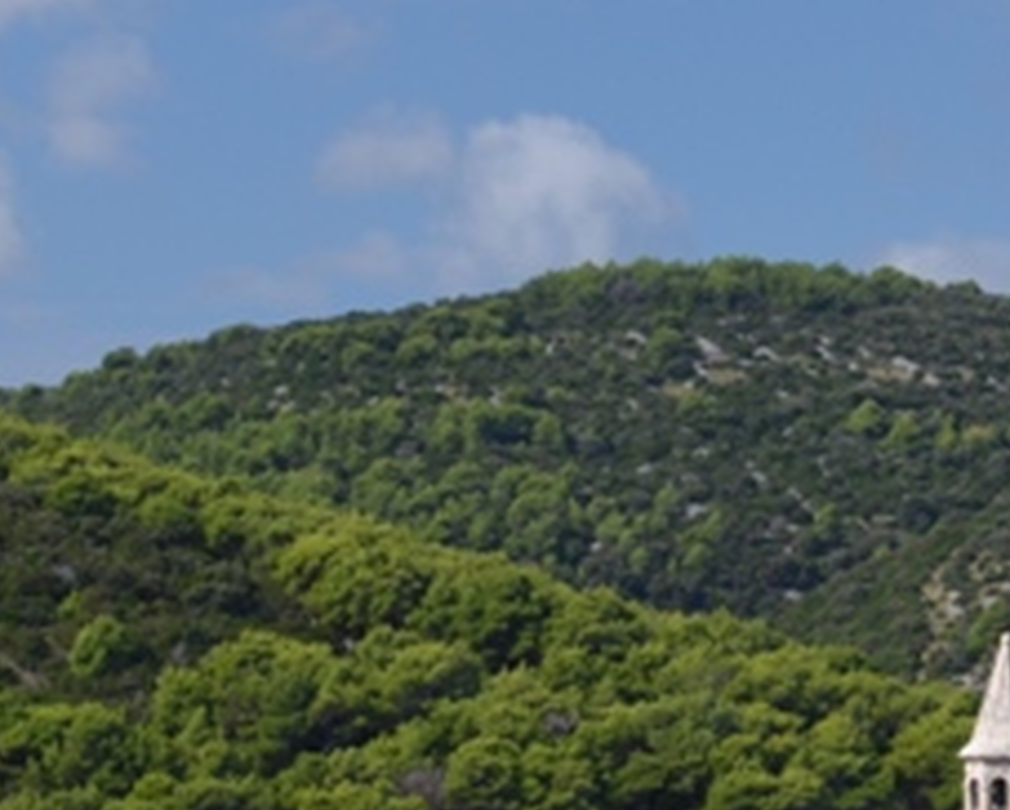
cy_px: 223
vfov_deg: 5.4
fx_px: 8586
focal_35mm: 287
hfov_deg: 6.7
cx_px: 810
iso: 160
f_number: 8
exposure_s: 1/250
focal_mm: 58
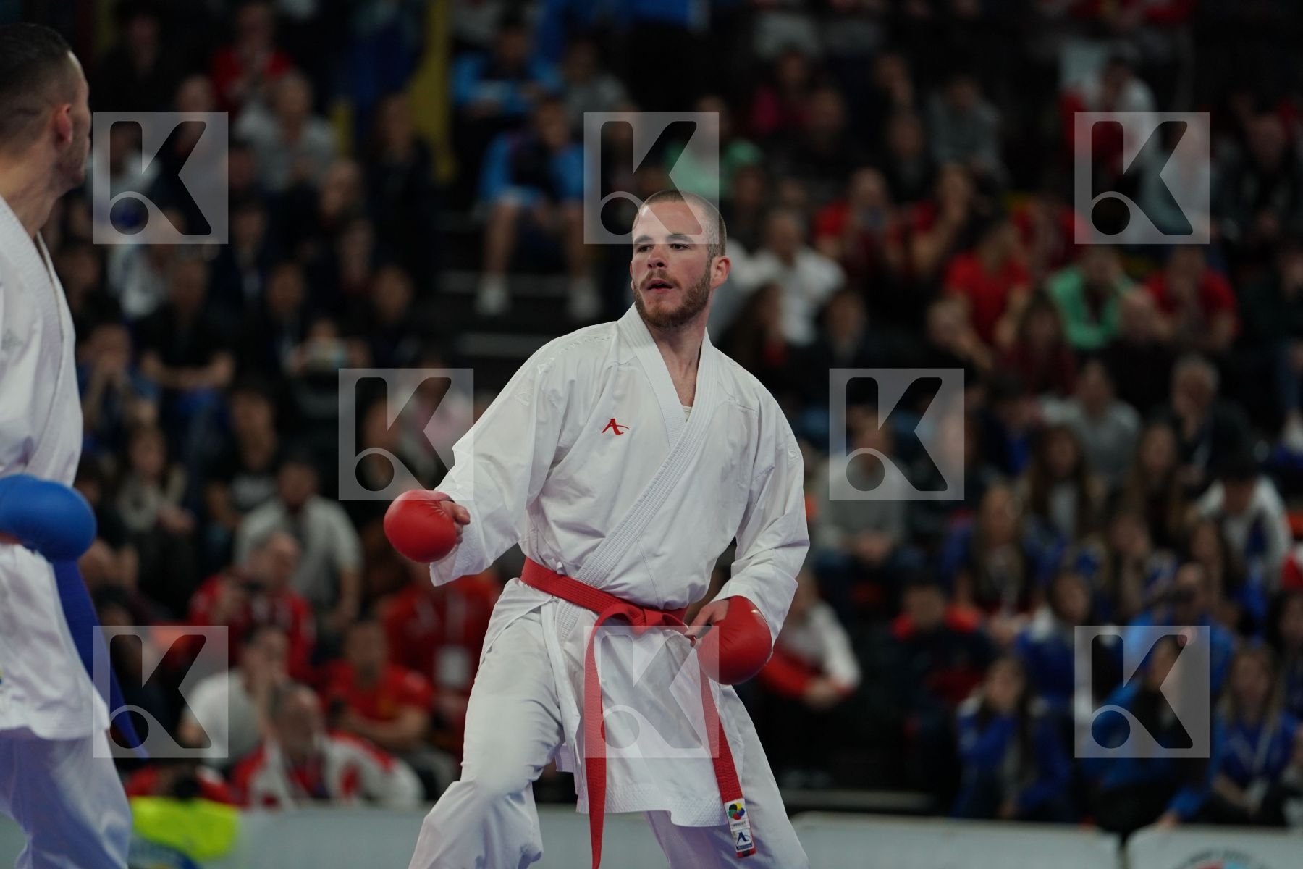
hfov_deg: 10.3
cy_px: 434
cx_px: 652
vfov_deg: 6.9
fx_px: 7238
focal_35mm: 200
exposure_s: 1/1000
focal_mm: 200
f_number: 2.8
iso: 1250
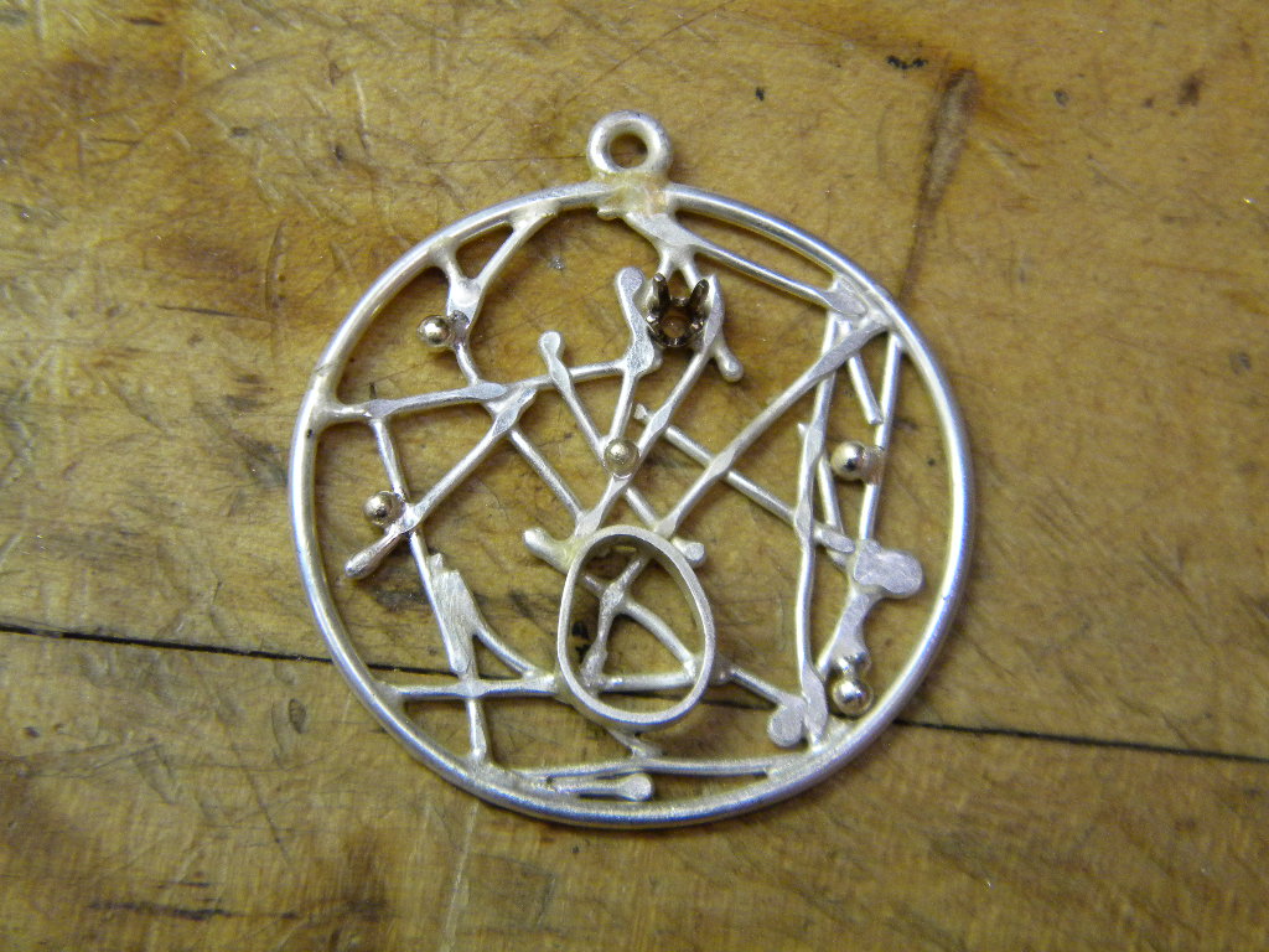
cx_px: 634
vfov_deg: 17.8
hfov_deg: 23.6
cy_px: 476
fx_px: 3043
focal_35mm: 83
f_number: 4.5
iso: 293
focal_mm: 15.1
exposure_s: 1/57.2
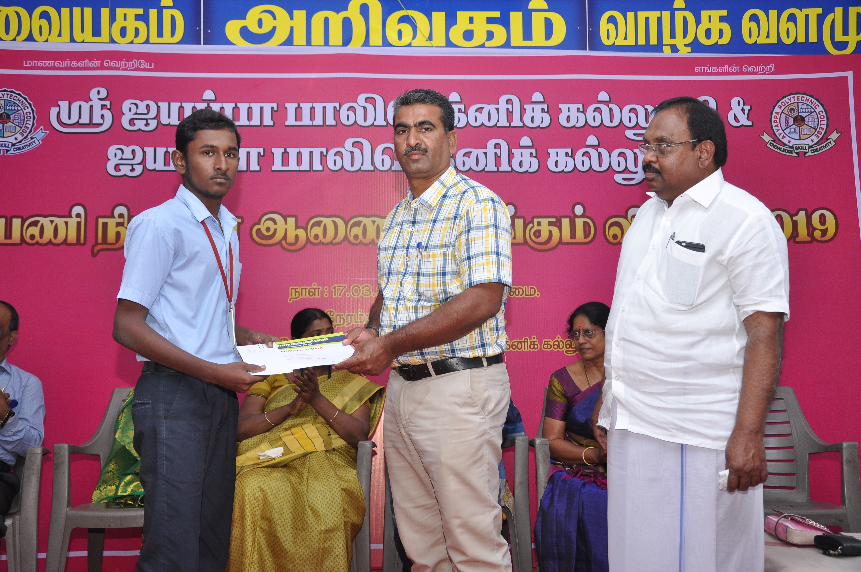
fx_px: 932
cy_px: 286
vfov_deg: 34.1
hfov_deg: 49.6
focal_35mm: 39
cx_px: 430
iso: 500
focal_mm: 26
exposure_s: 1/160
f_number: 5.6
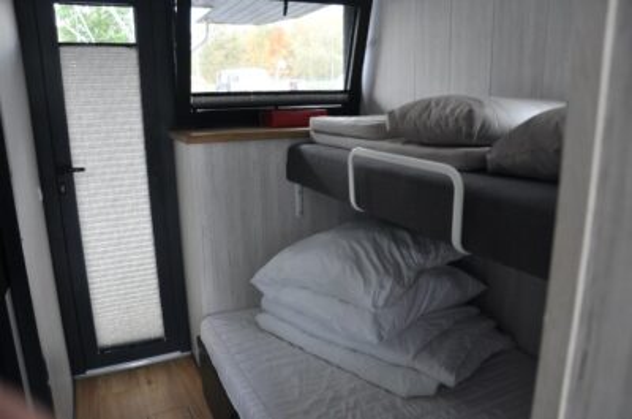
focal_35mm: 27
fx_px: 473
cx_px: 316
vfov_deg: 47.7
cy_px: 210
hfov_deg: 67.5
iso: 800
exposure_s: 1/40
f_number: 3.5
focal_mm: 18
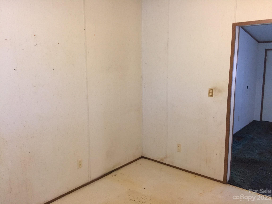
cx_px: 136
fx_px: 228
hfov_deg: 61.7
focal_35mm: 29
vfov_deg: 48.2
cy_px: 102
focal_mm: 4.15
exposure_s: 1/30
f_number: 2.2
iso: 160
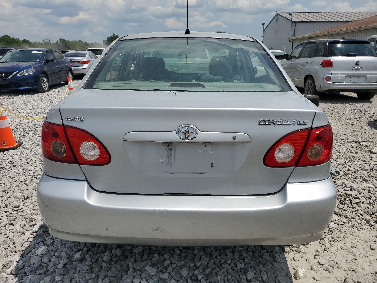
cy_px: 142
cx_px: 188
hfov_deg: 67.3
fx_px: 283
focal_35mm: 26
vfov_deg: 53.1
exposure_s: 1/10000
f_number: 1.5
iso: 50
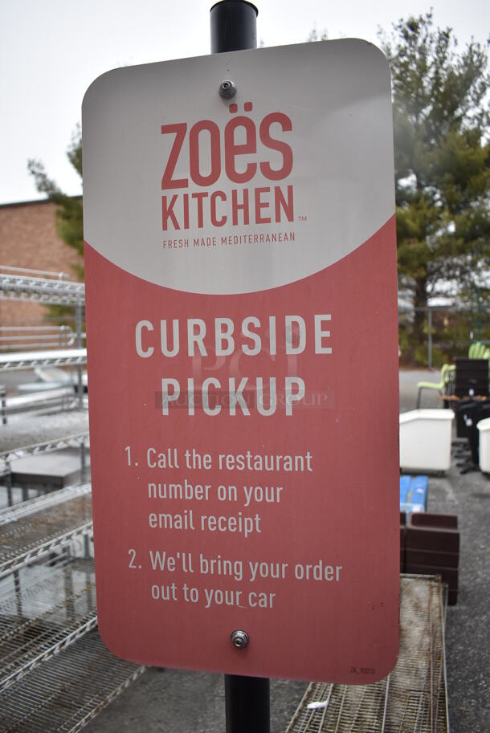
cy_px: 366
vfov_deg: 67.3
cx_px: 245
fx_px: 550
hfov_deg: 48.0
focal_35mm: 27
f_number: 3.5
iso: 400
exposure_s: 1/250
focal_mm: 18
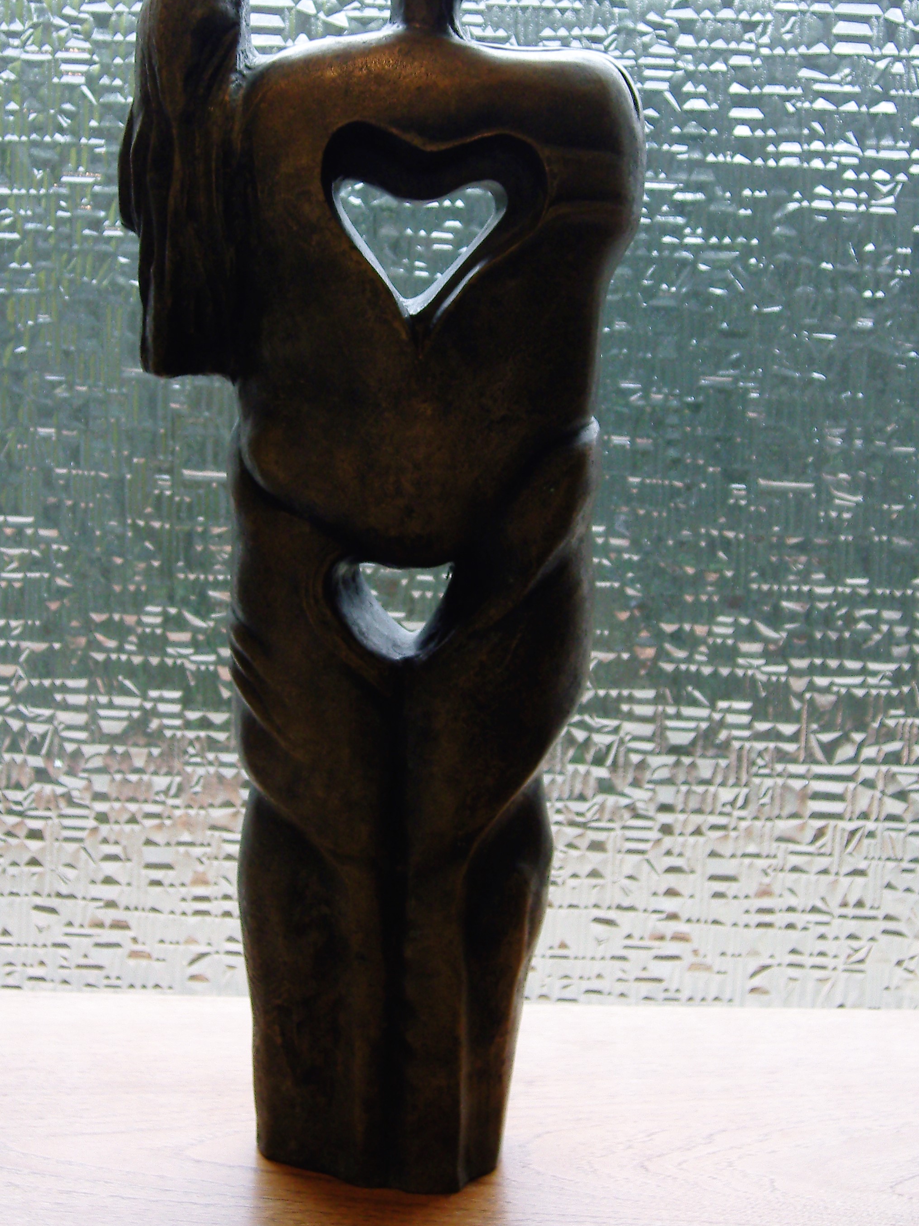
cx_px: 380
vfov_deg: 30.2
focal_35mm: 64
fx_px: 2266
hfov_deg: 22.9
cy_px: 503
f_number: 3.5
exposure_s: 1/50
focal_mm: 11.5
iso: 200
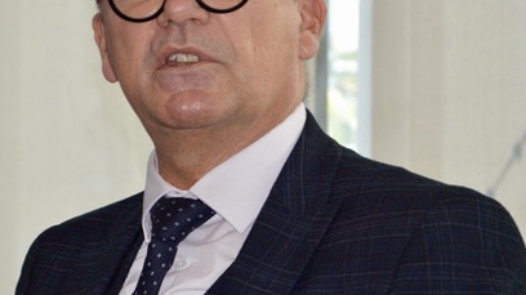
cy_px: 106
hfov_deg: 8.3
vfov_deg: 4.7
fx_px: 3608
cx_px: 148
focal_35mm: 259
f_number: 5.6
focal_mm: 105
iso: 250
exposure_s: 1/125
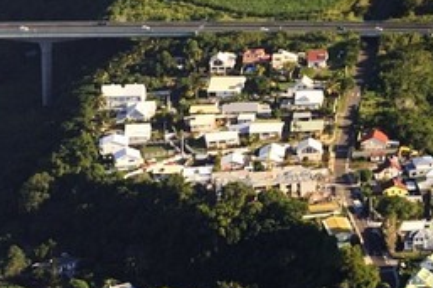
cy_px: -573
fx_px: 3894
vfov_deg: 4.1
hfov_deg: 6.3
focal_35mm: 324
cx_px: 736
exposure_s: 1/800
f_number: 7.1
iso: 400
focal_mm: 52
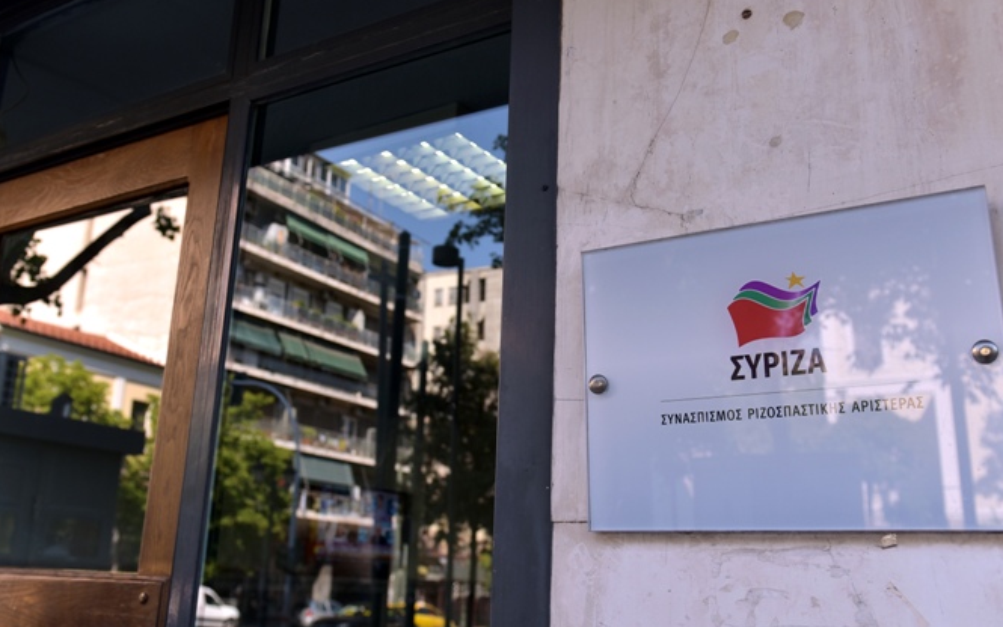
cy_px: 271
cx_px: 478
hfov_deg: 51.5
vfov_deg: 33.6
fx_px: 1039
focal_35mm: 38
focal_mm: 31
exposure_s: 1/320
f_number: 4.5
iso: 200
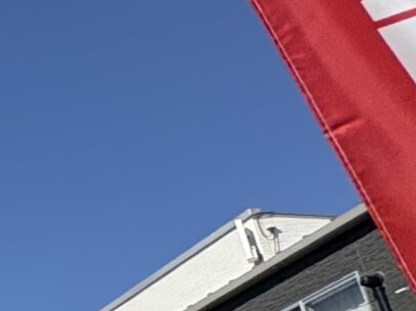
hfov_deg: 11.3
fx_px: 1057
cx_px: -858
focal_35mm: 88
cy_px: 400
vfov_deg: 15.9
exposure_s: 1/1395
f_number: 2.2
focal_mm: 2.22
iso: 50
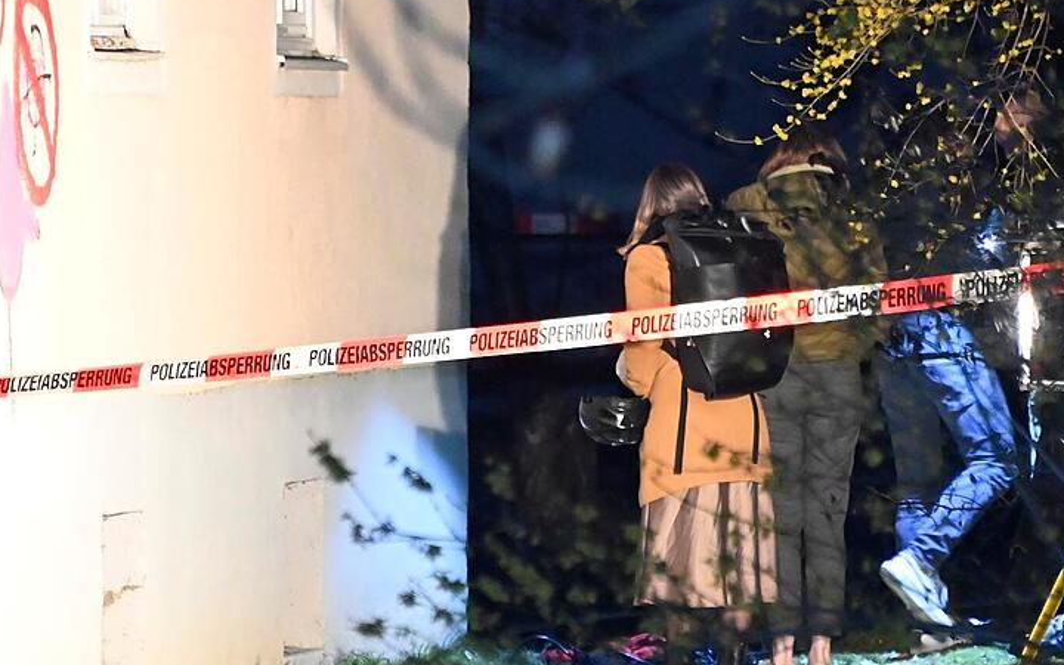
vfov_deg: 4.6
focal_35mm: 287
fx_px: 8322
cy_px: 379
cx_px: 592
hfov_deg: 7.3
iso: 8000
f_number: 5.6
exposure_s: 1/100
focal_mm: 250
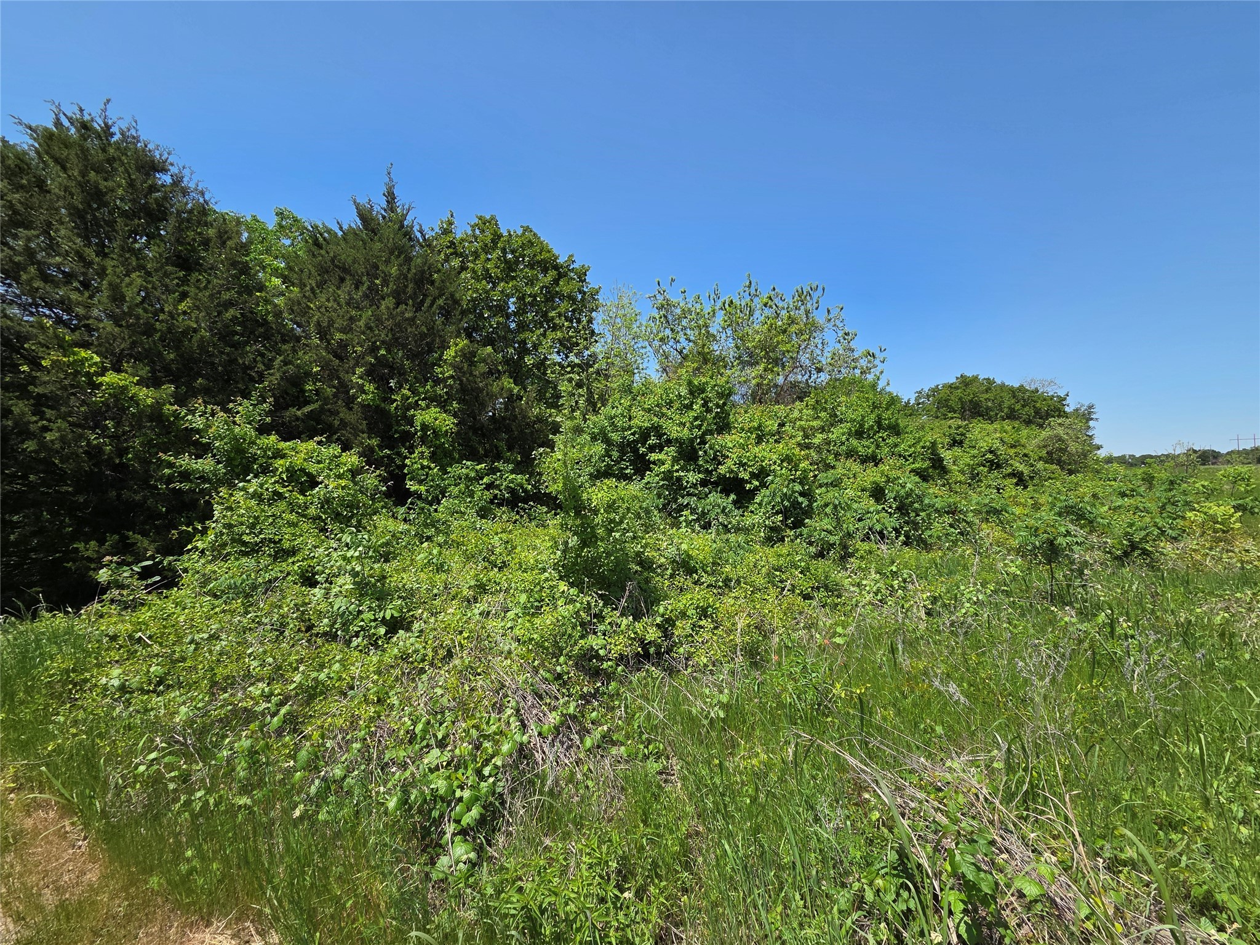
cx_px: 630
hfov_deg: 106.2
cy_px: 472
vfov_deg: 89.9
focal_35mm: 13
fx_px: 473
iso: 50
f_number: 2.2
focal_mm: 2.2
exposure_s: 1/1978
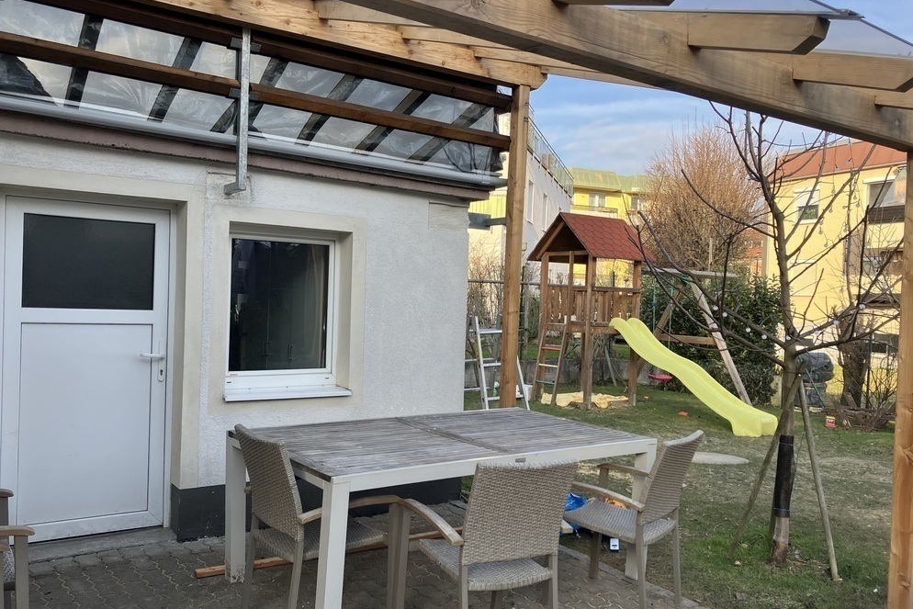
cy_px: 320
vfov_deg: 43.6
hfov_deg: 61.9
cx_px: 448
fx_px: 761
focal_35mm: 30
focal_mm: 3.99
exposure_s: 1/445
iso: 32
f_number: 1.8
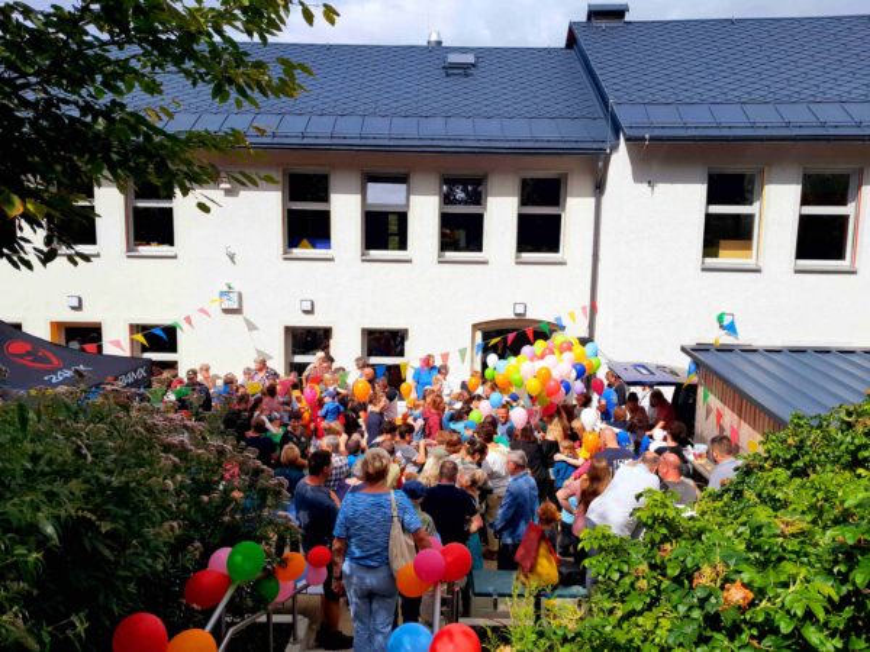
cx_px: 435
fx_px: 653
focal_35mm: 26
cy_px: 326
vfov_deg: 53.1
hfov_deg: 67.3
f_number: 1.8
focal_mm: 4
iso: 40
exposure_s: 1/2597
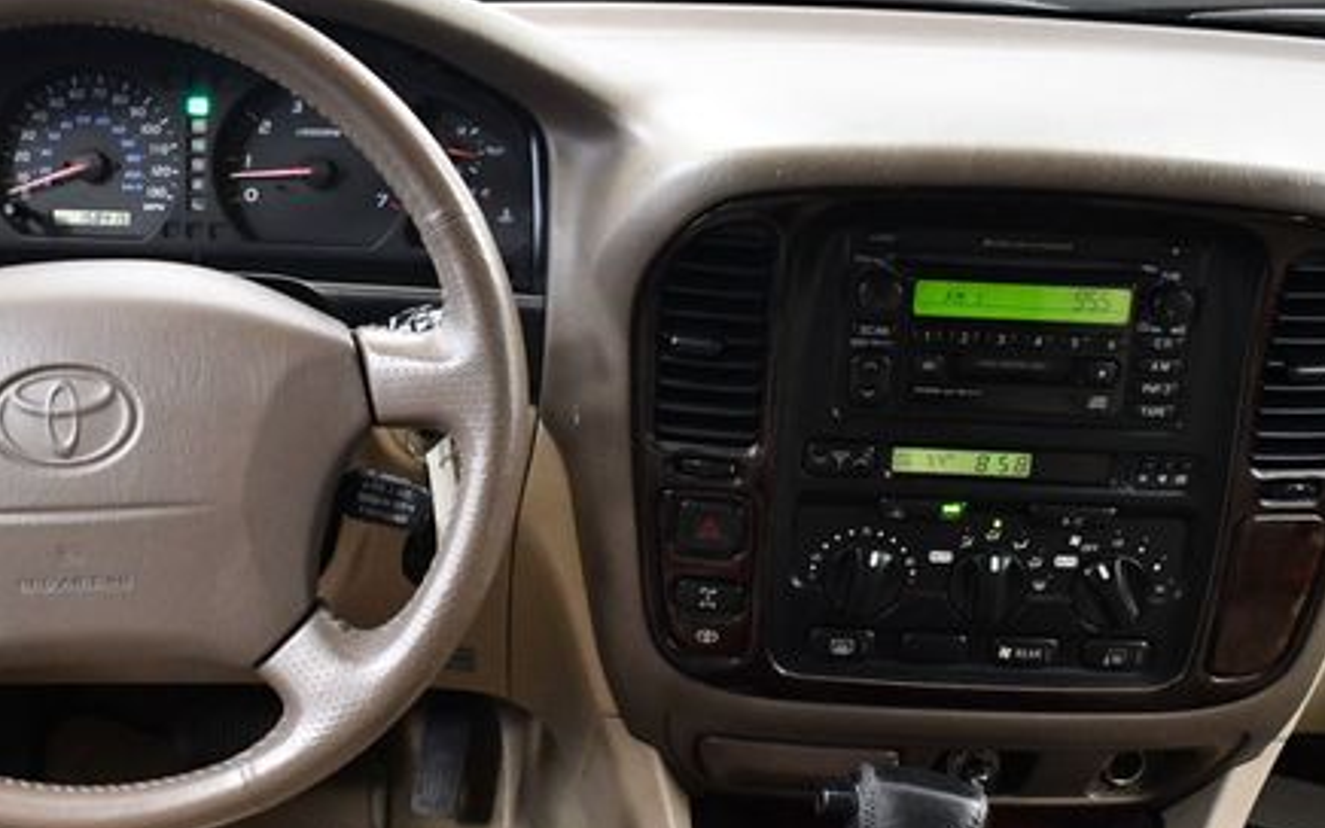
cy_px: 569
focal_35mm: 54
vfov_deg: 23.8
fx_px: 1950
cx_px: 533
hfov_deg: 37.4
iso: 3200
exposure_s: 1/80
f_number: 3.5
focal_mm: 18
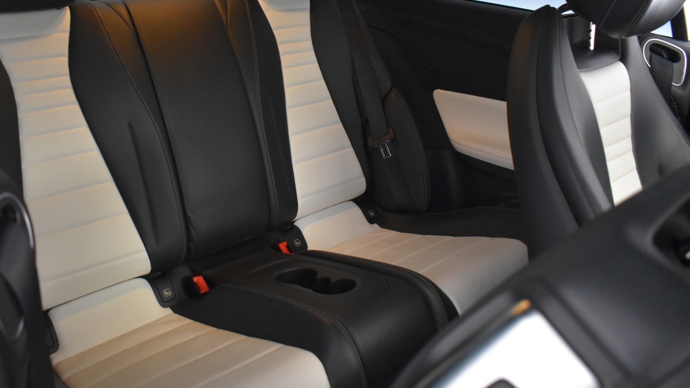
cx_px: 277
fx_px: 622
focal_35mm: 34
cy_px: 188
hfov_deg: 57.6
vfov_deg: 34.6
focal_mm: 18
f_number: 3.5
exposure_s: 1/30
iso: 3200
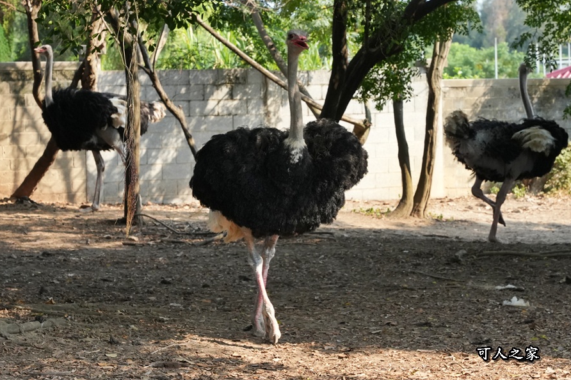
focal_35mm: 116
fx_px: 1839
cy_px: 172
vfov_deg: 11.8
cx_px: 268
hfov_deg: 17.6
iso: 2500
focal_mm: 67.6
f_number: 8
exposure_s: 1/1250
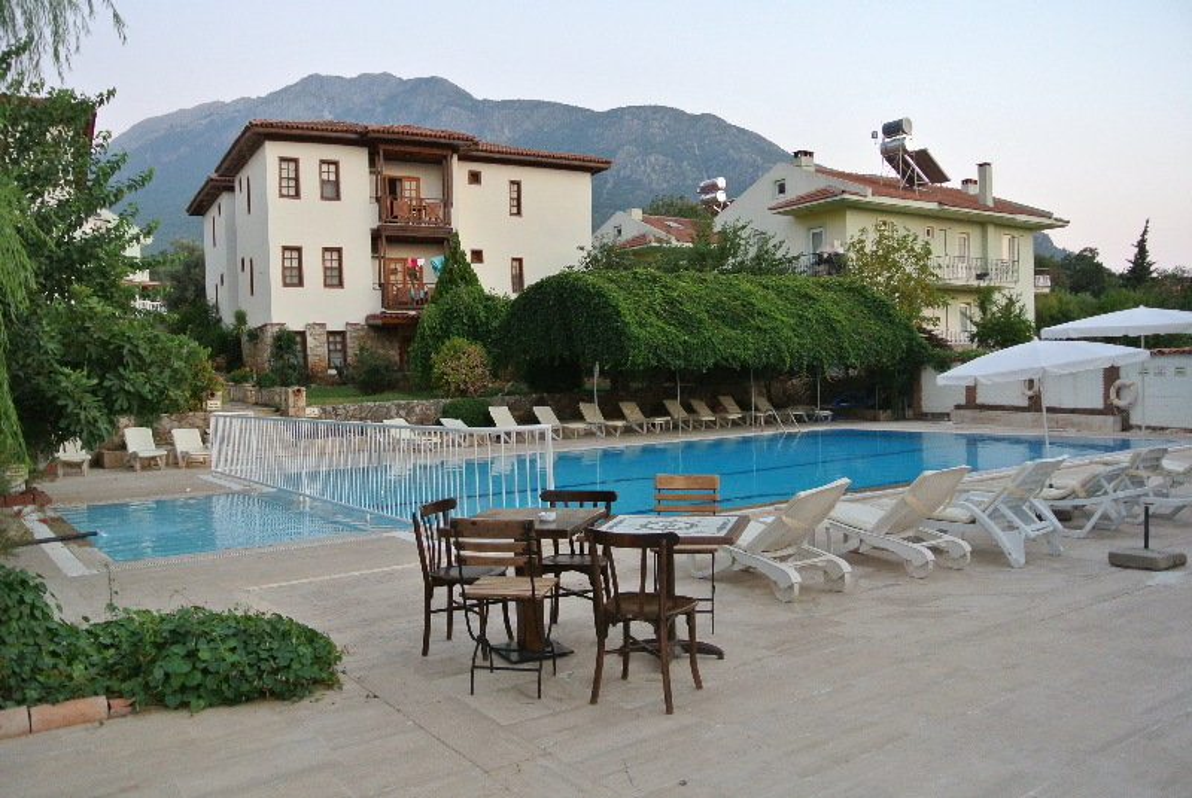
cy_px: 399
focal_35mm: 28
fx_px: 928
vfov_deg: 46.5
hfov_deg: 65.4
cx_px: 596
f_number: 3.5
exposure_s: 1/30
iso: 720
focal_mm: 10.7
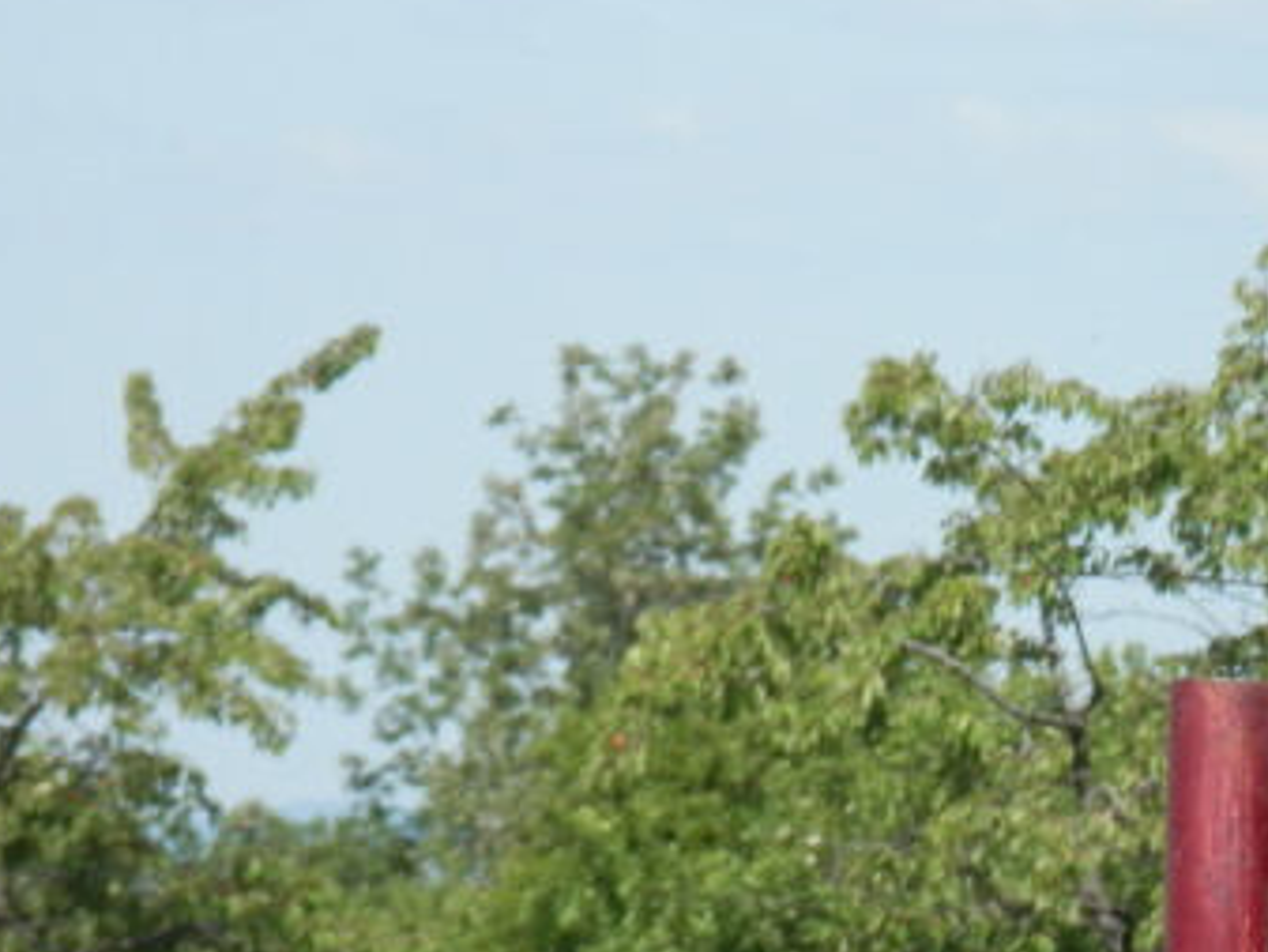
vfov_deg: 2.7
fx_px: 19934
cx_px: 1129
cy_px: 717
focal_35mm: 544
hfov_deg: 3.6
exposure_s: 1/250
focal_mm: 44.4
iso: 80
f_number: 6.2
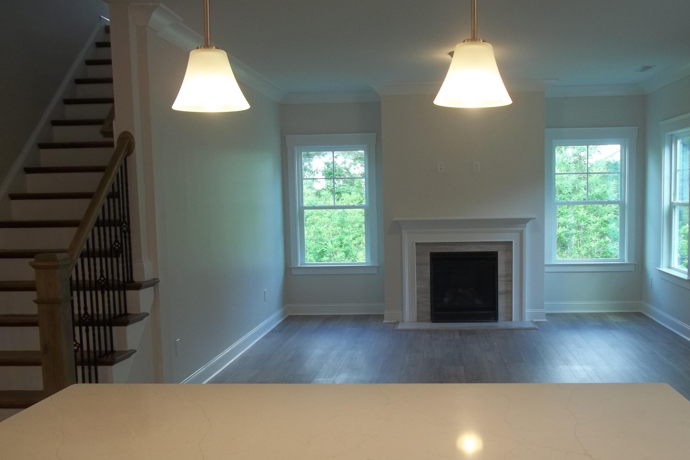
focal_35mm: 38
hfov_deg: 50.5
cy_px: 288
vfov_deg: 34.9
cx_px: 394
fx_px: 728
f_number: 2.9
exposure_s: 1/40
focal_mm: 5.7
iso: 64
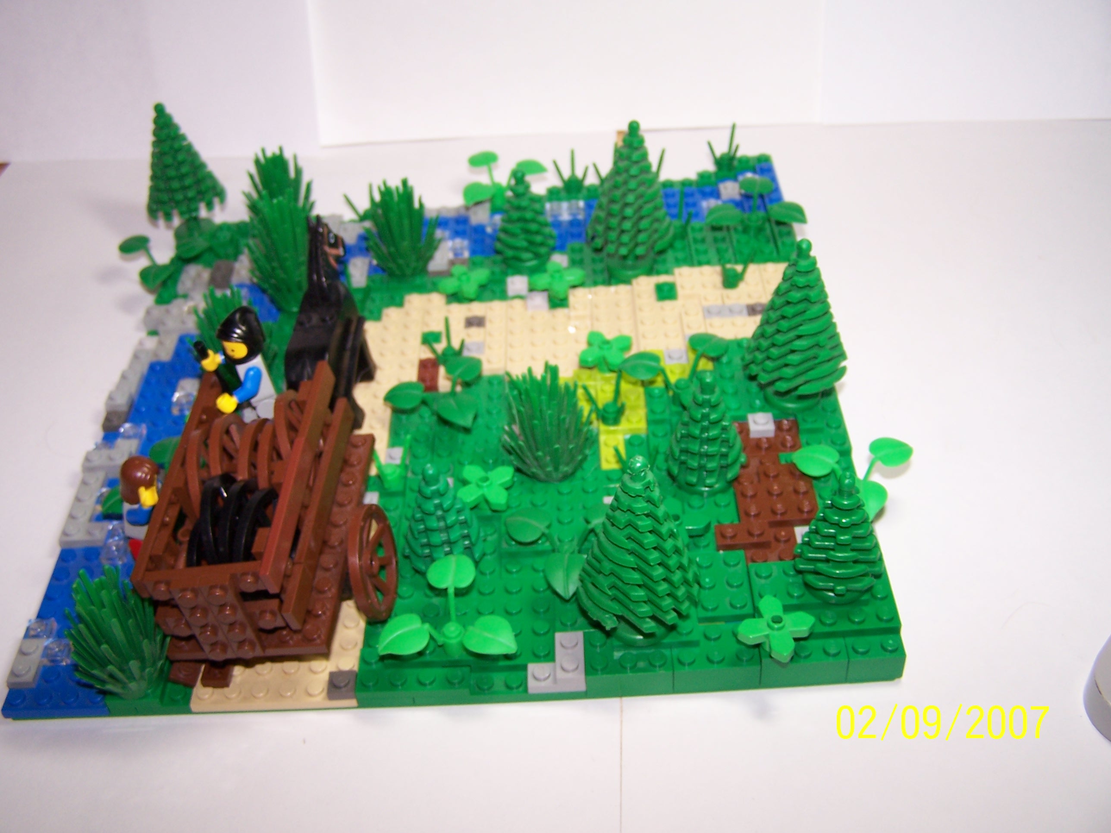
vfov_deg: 37.7
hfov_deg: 49.0
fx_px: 1220
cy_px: 416
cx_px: 556
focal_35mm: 38
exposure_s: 1/60
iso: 80
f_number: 2.8
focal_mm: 6.3
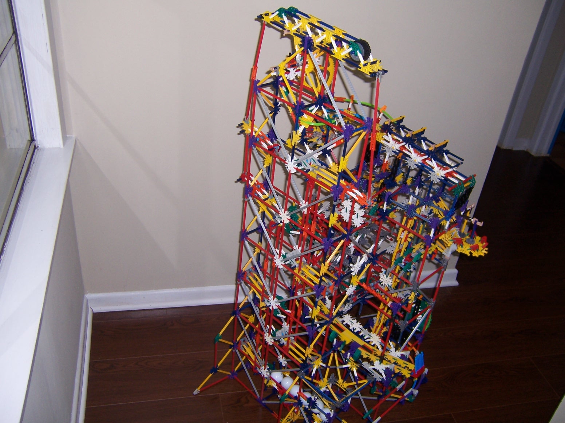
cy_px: 212
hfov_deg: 55.4
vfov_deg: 42.9
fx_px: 539
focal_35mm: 33
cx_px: 282
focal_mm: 5.5
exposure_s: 1/60
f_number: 2.8
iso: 80
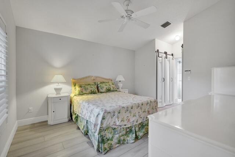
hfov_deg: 96.7
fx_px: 105
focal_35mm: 16
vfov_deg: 73.9
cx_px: 118
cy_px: 78
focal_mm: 16
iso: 800
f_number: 2.8
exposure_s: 1/100
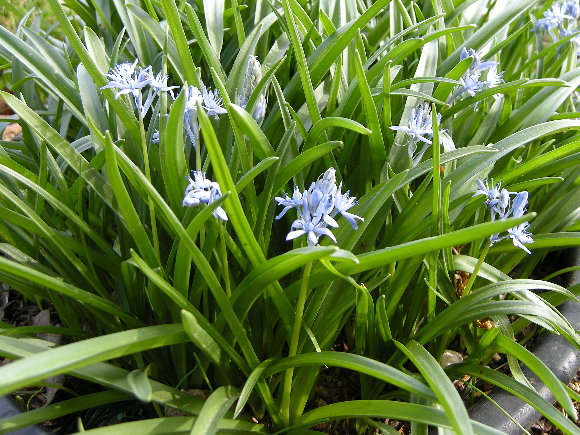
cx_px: 290
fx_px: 586
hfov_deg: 52.6
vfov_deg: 40.7
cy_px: 218
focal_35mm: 35
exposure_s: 1/62
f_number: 2.7
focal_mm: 7.5
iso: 66
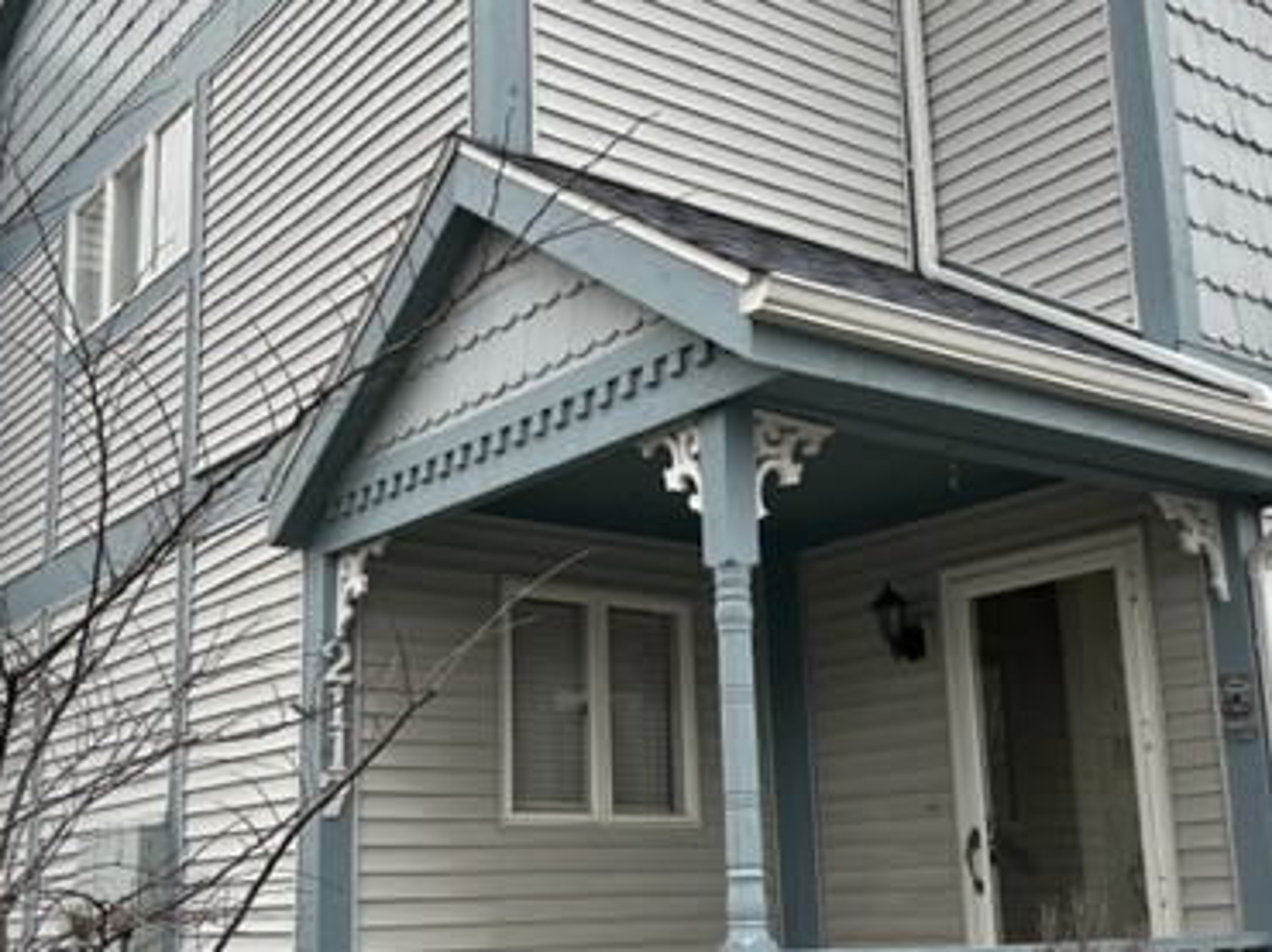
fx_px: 1652
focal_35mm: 45
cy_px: 519
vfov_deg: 32.1
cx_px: 643
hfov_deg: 42.1
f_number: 1.5
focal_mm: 5.7
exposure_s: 1/509
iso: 50
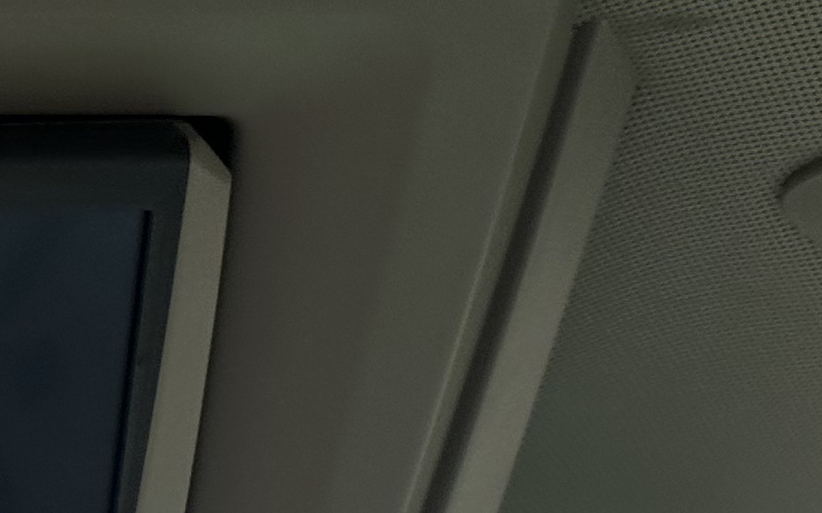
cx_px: -464
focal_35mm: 115
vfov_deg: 11.0
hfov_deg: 16.3
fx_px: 2576
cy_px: 759
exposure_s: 1/130
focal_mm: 6.86
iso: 64
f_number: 1.78
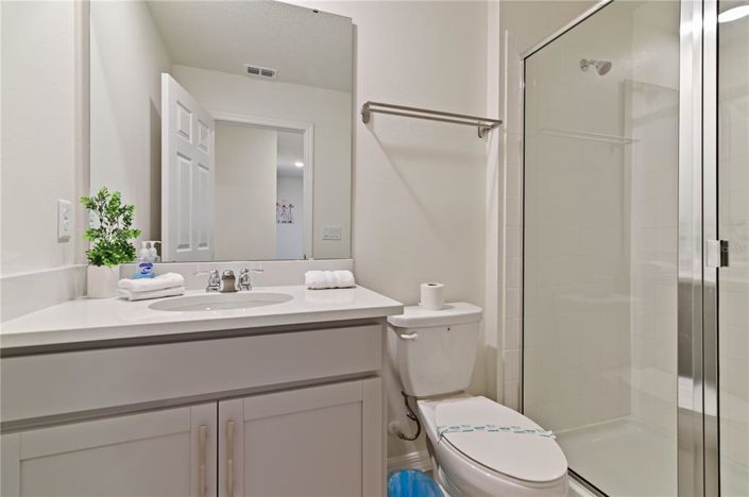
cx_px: 374
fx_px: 332
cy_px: 248
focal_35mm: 16
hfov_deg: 96.8
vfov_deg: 73.6
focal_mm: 16
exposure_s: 1/3
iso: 160
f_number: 8
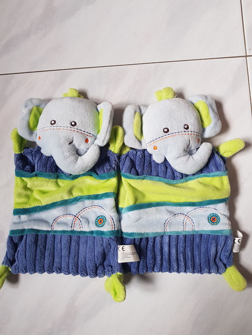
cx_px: 126
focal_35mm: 26
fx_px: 252
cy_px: 168
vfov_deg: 67.3
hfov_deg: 53.1
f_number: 1.7
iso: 160
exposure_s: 1/60
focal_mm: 4.2
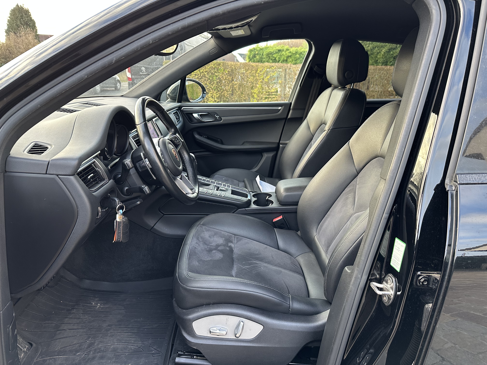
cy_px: 182
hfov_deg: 71.6
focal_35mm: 24
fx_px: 338
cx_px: 244
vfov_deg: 56.8
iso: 200
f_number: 1.78
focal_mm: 6.86
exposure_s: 1/121
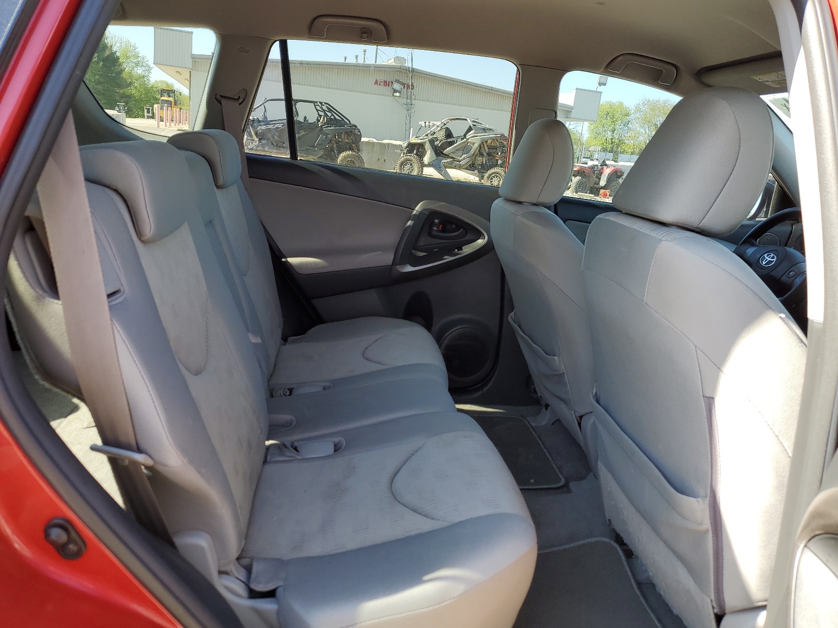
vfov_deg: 53.1
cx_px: 419
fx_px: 629
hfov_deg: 67.3
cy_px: 314
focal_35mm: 26
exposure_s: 1/286
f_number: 1.5
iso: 50
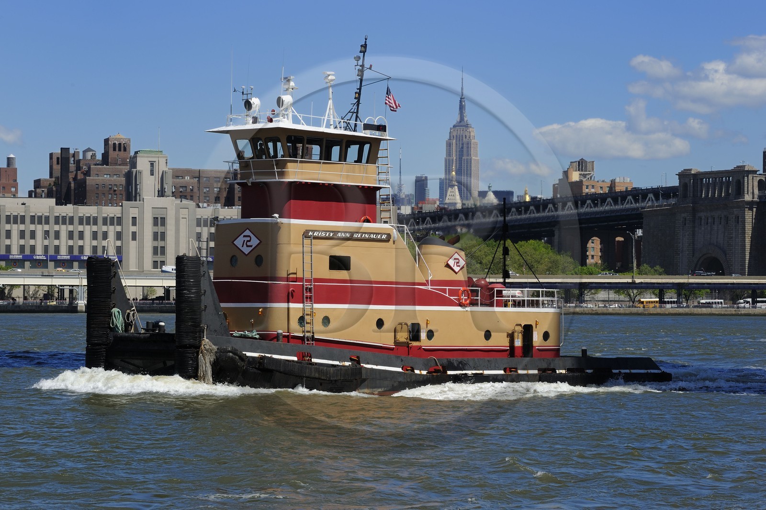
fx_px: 2382
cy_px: 255
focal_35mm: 112
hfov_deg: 18.3
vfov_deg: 12.2
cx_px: 383
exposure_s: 1/200
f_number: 13
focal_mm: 112
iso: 200
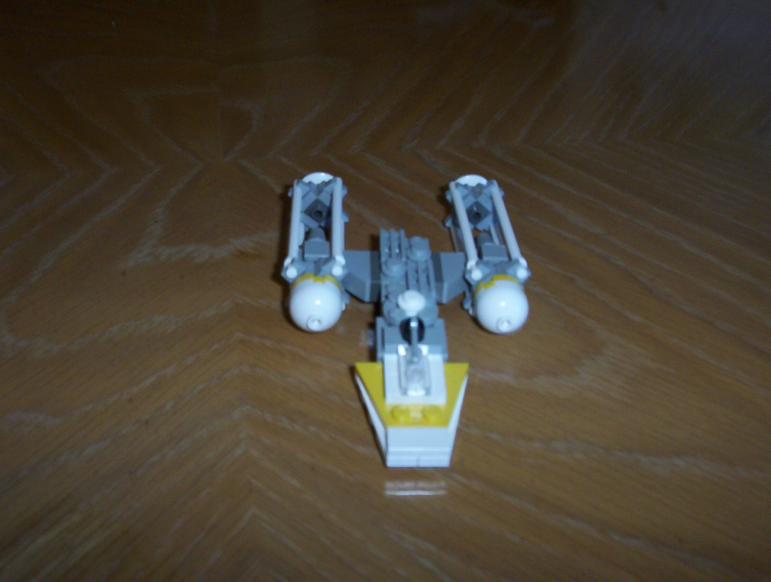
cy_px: 291
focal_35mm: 39
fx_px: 871
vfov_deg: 37.0
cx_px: 386
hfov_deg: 47.8
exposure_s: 1/30
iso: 140
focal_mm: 6
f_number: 4.5
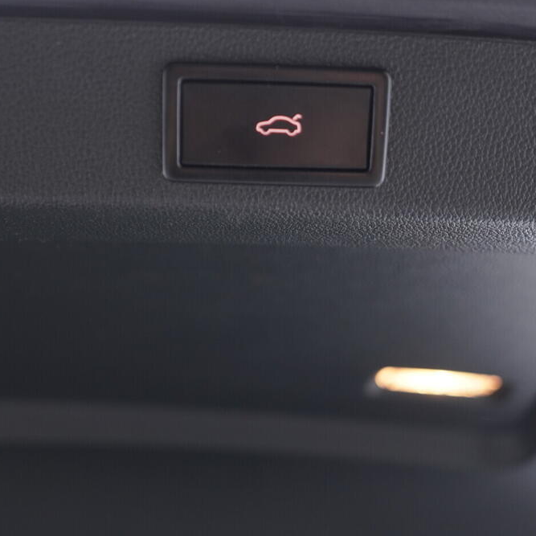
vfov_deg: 36.1
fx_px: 823
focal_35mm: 47
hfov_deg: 36.0
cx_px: 247
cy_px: 271
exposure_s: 1/40
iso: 400
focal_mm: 24
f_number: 2.8
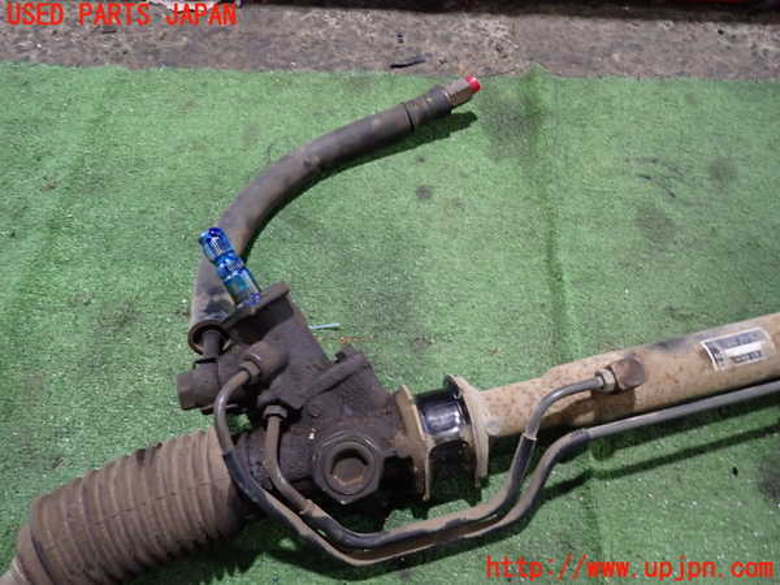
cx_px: 390
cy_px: 292
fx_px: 563
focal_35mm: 25
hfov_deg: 69.4
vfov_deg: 54.9
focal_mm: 4.5
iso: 500
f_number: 2
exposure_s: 1/30
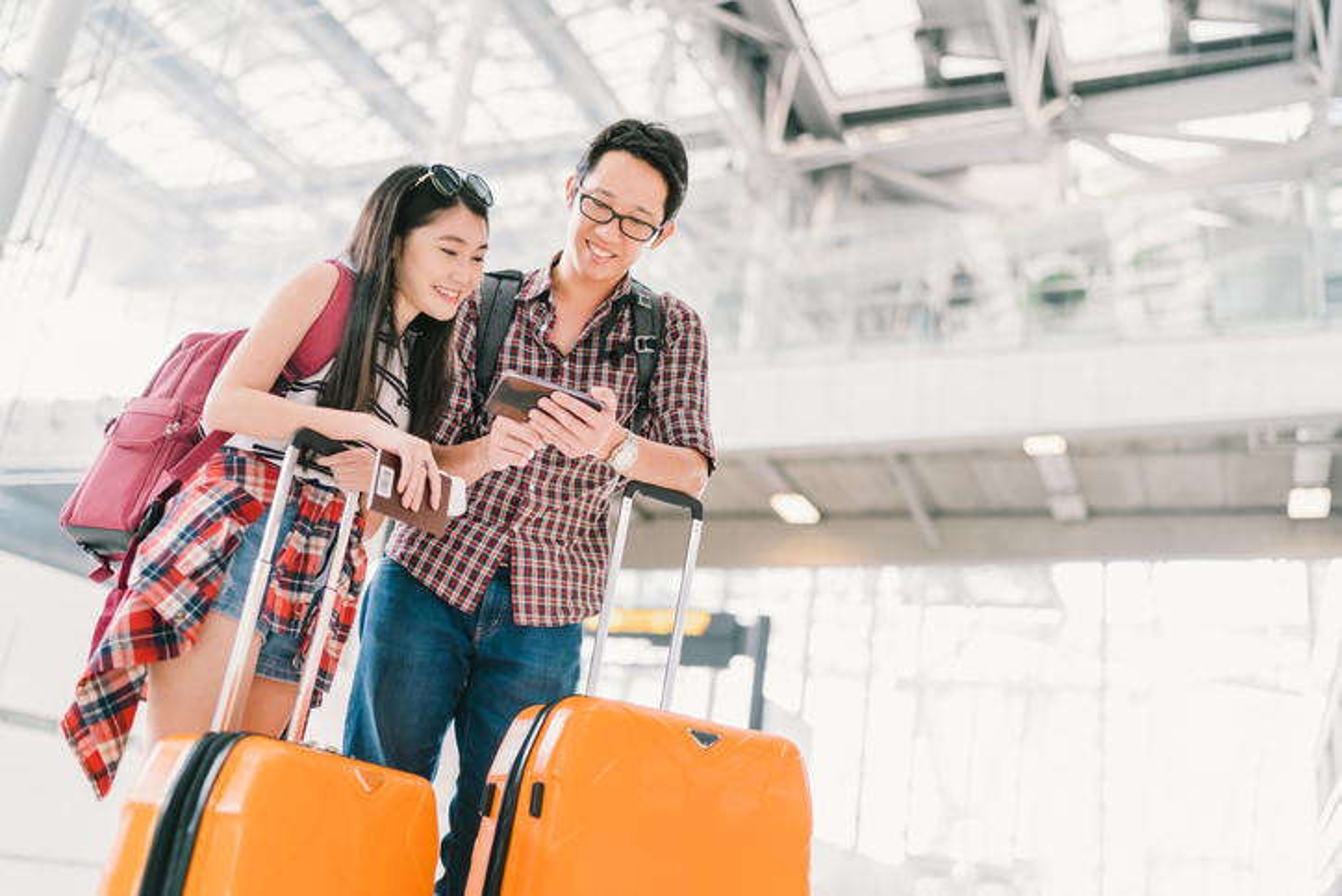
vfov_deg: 37.9
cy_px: 448
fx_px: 1305
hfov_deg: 54.4
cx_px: 671
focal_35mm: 35
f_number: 1.4
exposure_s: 1/160
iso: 320
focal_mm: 35
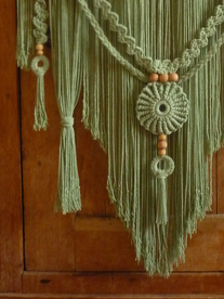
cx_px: 162
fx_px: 466
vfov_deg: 34.4
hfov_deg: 26.7
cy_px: 58
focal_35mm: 54
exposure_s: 1/8
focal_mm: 5.2
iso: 400
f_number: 3.3
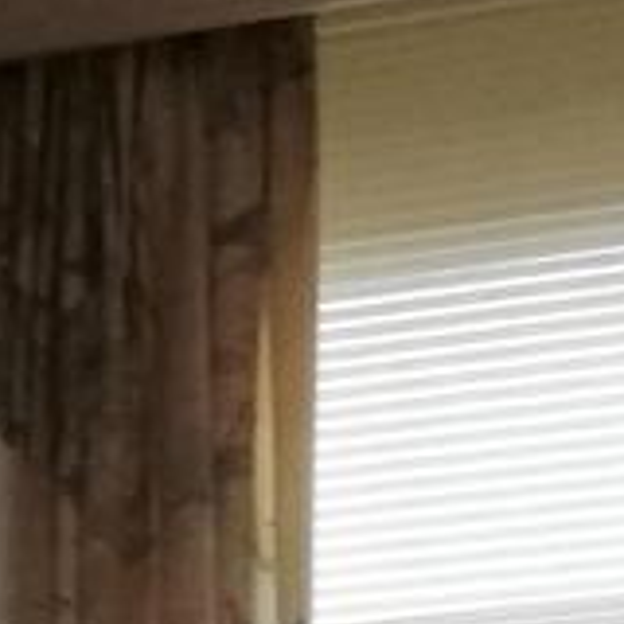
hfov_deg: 7.5
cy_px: 1618
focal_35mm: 230
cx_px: -335
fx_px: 4691
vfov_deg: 7.1
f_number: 2.2
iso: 125
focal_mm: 3.81
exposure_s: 1/50
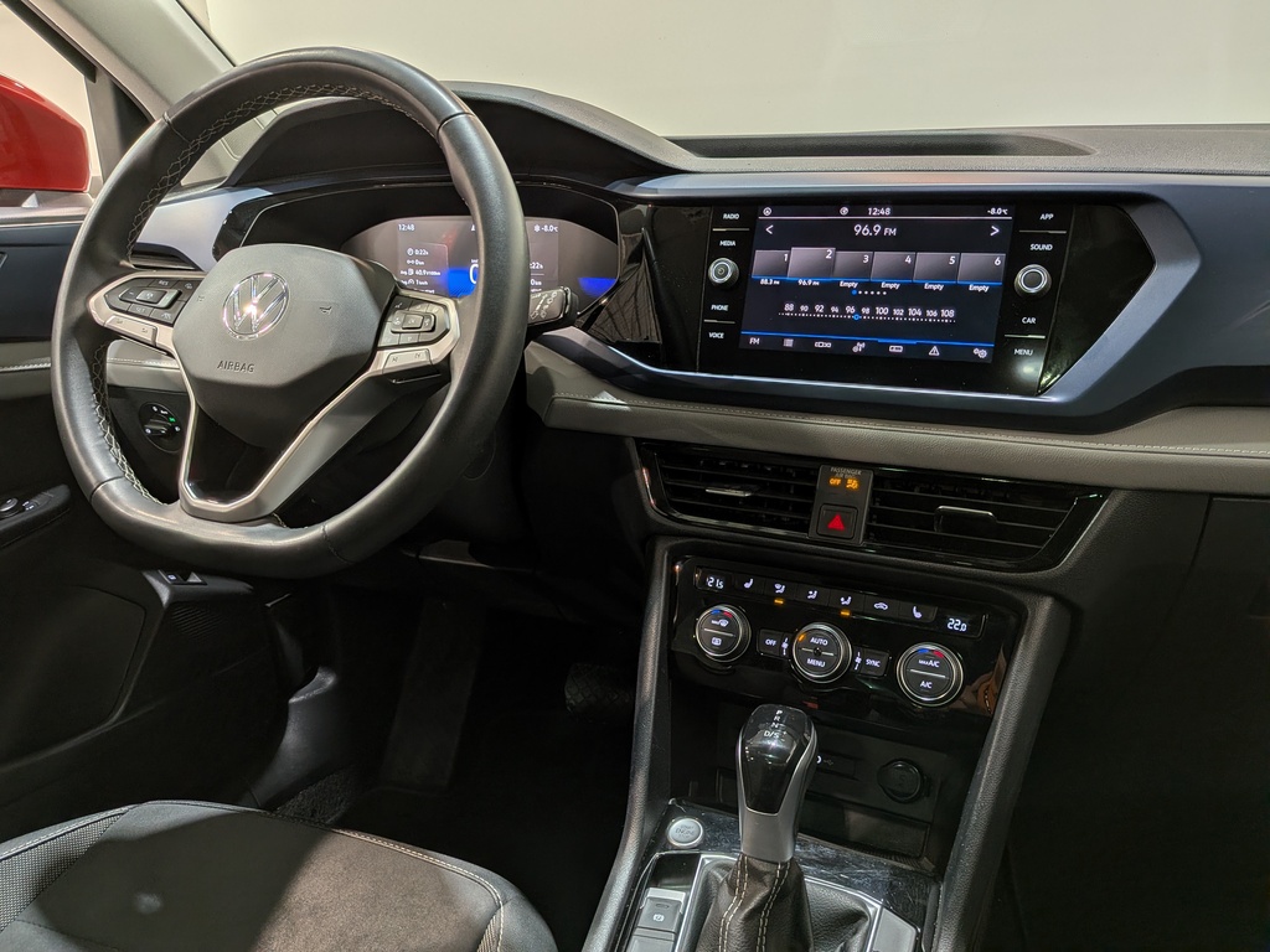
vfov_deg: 56.8
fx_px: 881
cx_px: 635
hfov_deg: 71.6
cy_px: 476
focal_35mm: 24
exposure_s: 1/121
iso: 28
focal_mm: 4.53
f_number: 1.7
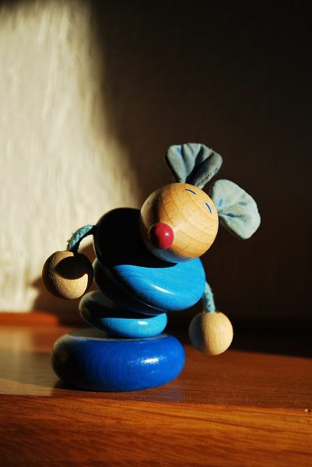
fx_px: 389
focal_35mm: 30
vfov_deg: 61.9
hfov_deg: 43.7
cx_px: 156
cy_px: 234
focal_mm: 20
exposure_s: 1/500
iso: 100
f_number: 5
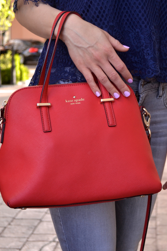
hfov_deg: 17.5
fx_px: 541
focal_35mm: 78
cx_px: 96
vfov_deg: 26.1
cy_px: 119
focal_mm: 35
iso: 200
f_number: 5.6
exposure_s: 1/125
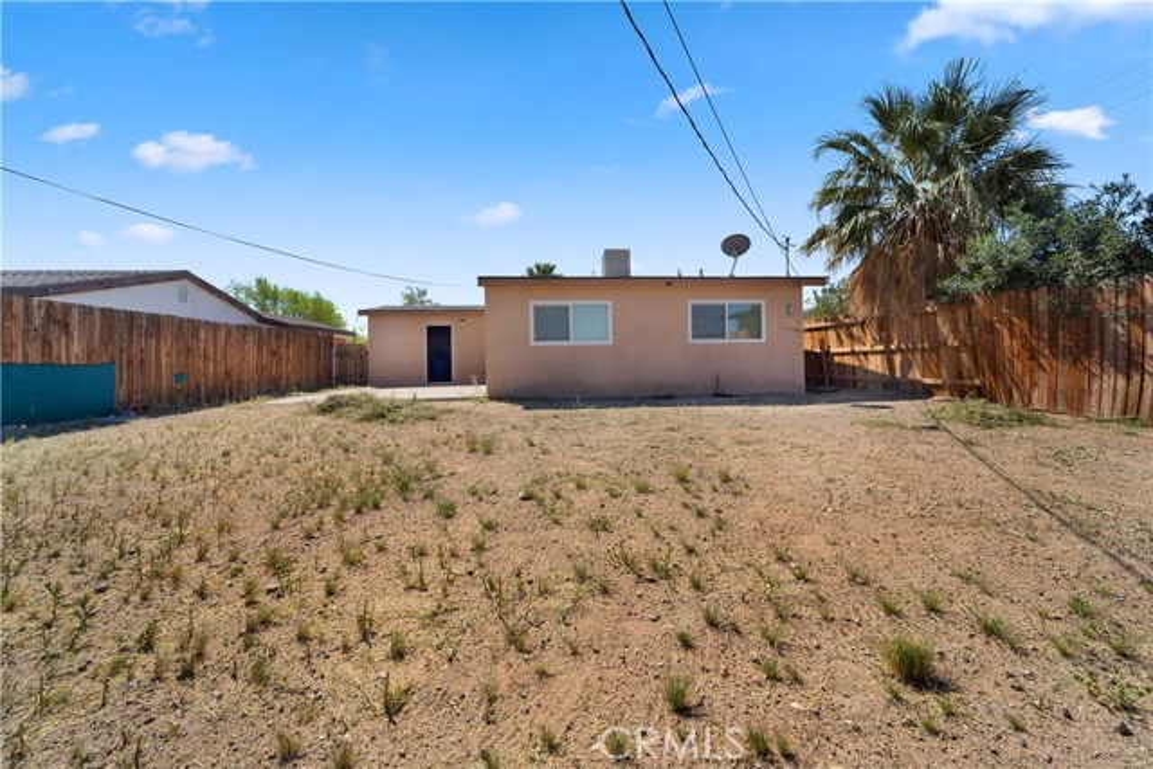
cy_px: 384
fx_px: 448
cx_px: 576
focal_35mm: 14
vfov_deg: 81.2
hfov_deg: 104.2
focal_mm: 14
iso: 125
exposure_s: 1/400
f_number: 9
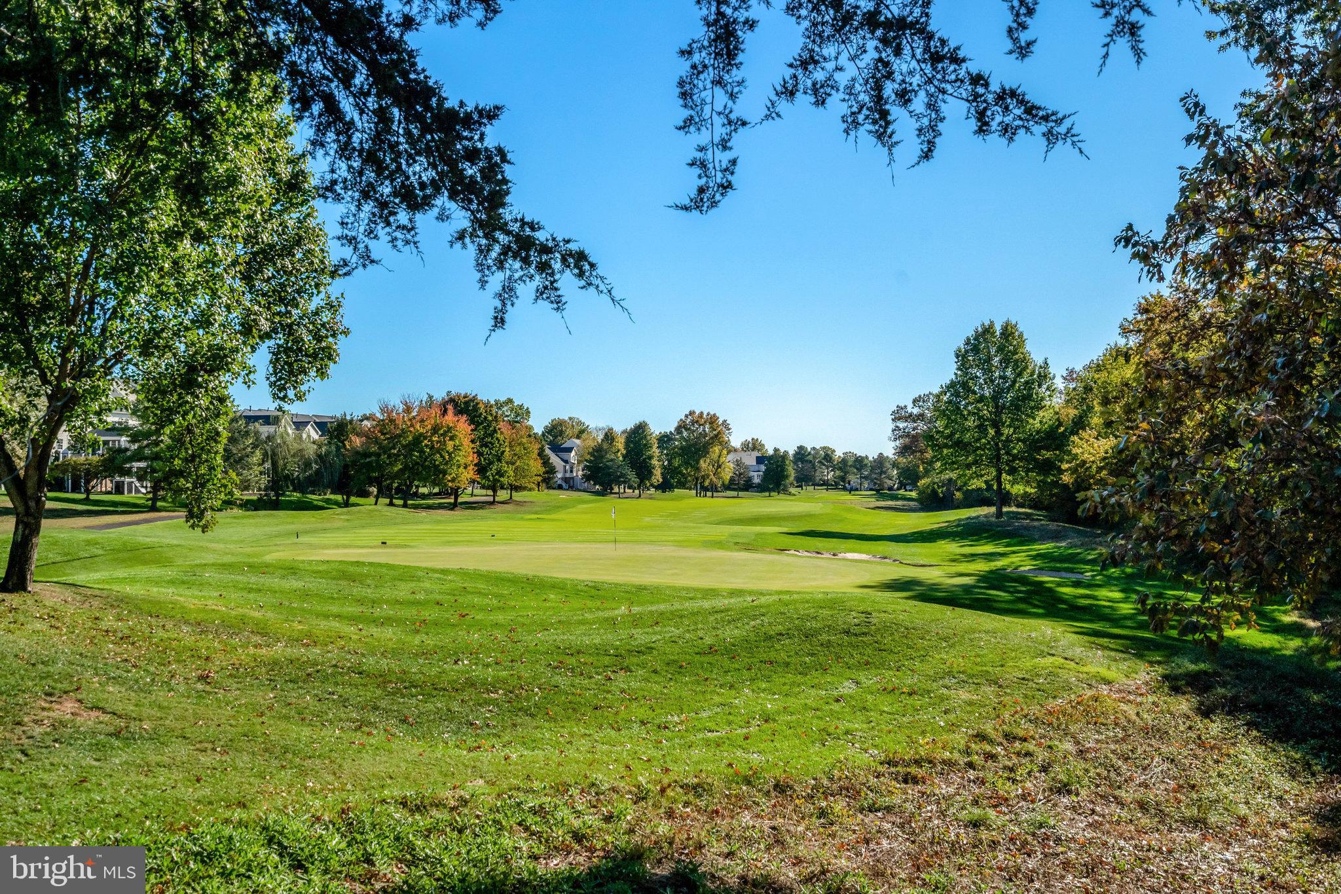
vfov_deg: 37.8
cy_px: 447
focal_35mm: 35
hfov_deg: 54.4
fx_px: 1304
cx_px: 670
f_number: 8
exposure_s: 1/3200
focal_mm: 35
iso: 1250
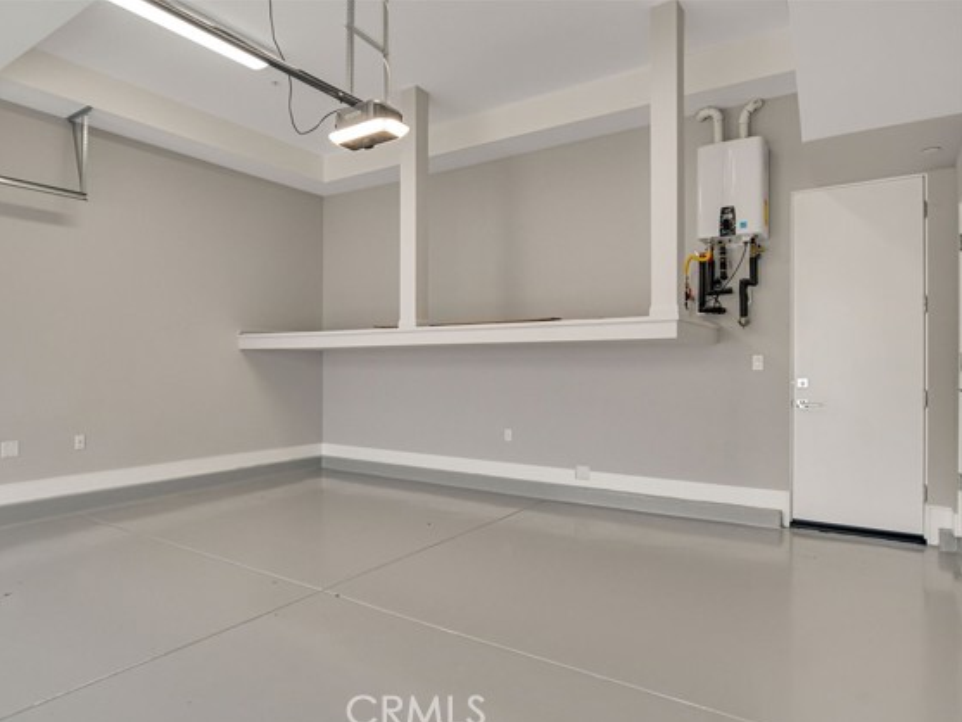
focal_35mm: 21
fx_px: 584
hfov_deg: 78.5
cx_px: 413
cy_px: 367
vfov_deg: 63.5
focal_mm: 13
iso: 1250
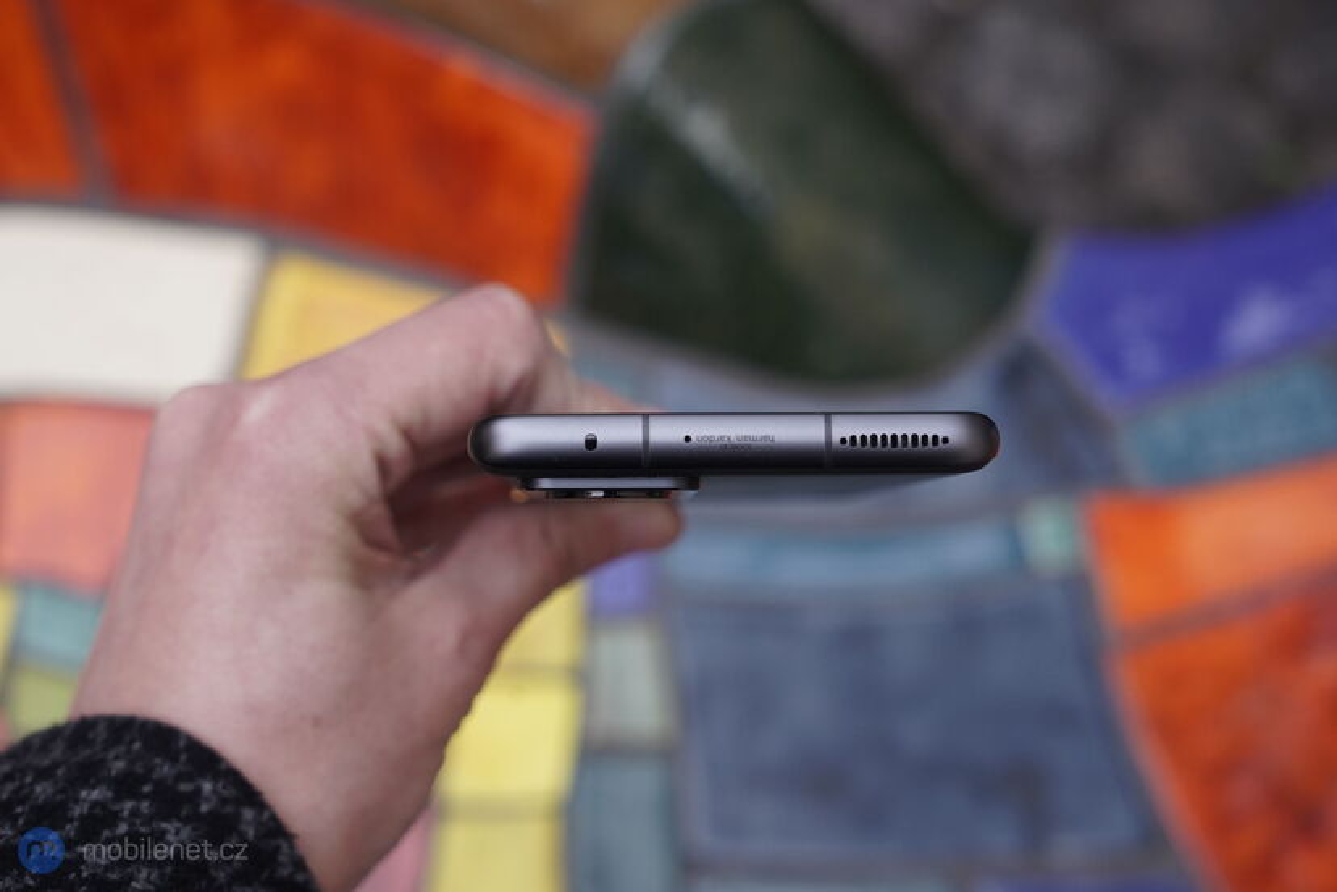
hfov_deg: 37.5
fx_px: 1968
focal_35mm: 53
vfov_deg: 25.5
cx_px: 668
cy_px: 446
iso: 1250
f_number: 6.3
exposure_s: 1/200
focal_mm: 53
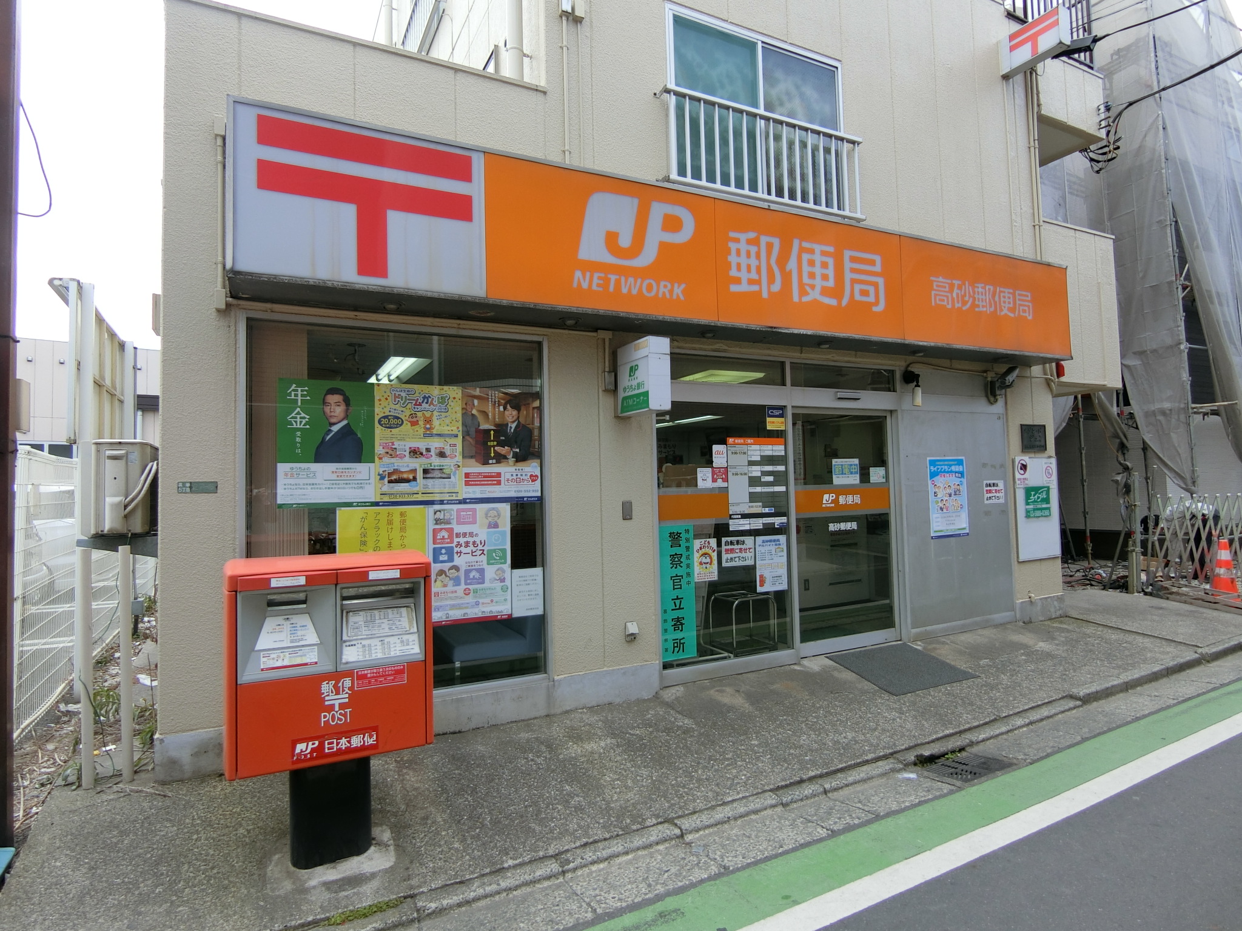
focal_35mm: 19
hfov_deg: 84.7
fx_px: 682
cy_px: 466
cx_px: 621
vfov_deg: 68.7
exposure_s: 1/400
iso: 80
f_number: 2.7
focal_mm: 4.06
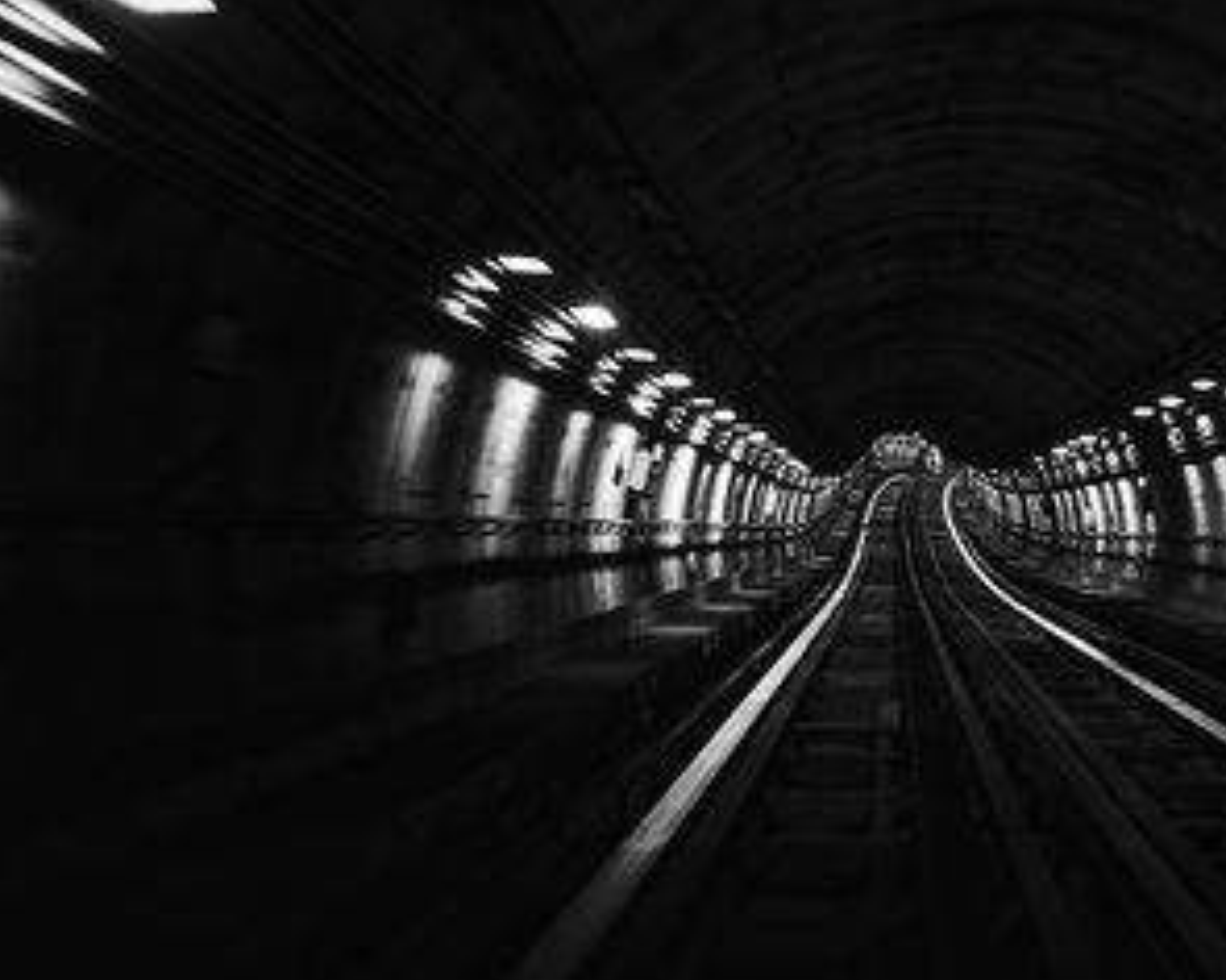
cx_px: 1072
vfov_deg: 15.2
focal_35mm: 101
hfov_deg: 18.7
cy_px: 548
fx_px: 3665
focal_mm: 35
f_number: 1.4
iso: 2500
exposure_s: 1/30
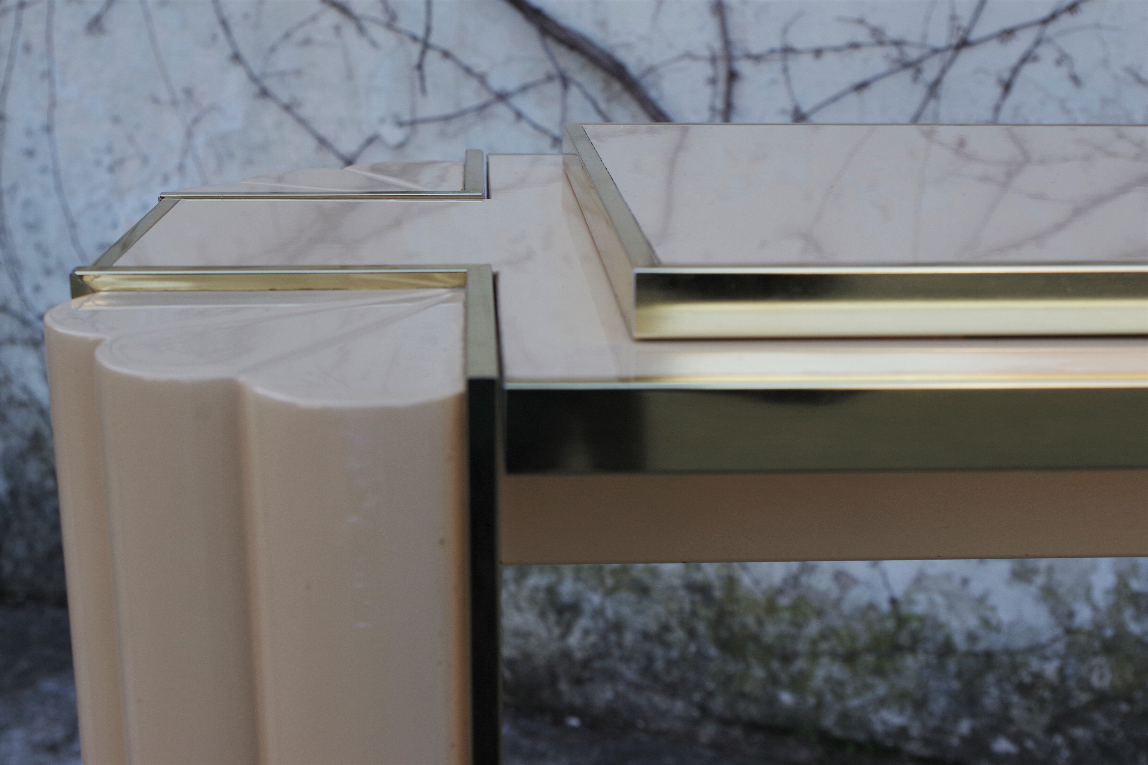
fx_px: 1562
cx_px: 574
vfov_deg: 27.5
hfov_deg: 40.3
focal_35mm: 49
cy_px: 382
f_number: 6.3
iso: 200
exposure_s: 1/160
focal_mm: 32.5
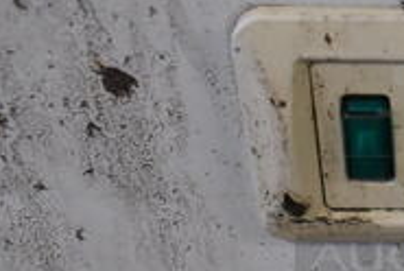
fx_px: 1000
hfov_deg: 20.6
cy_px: 164
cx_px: 539
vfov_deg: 15.4
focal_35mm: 89
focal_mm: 18
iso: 800
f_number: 5.6
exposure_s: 1/60
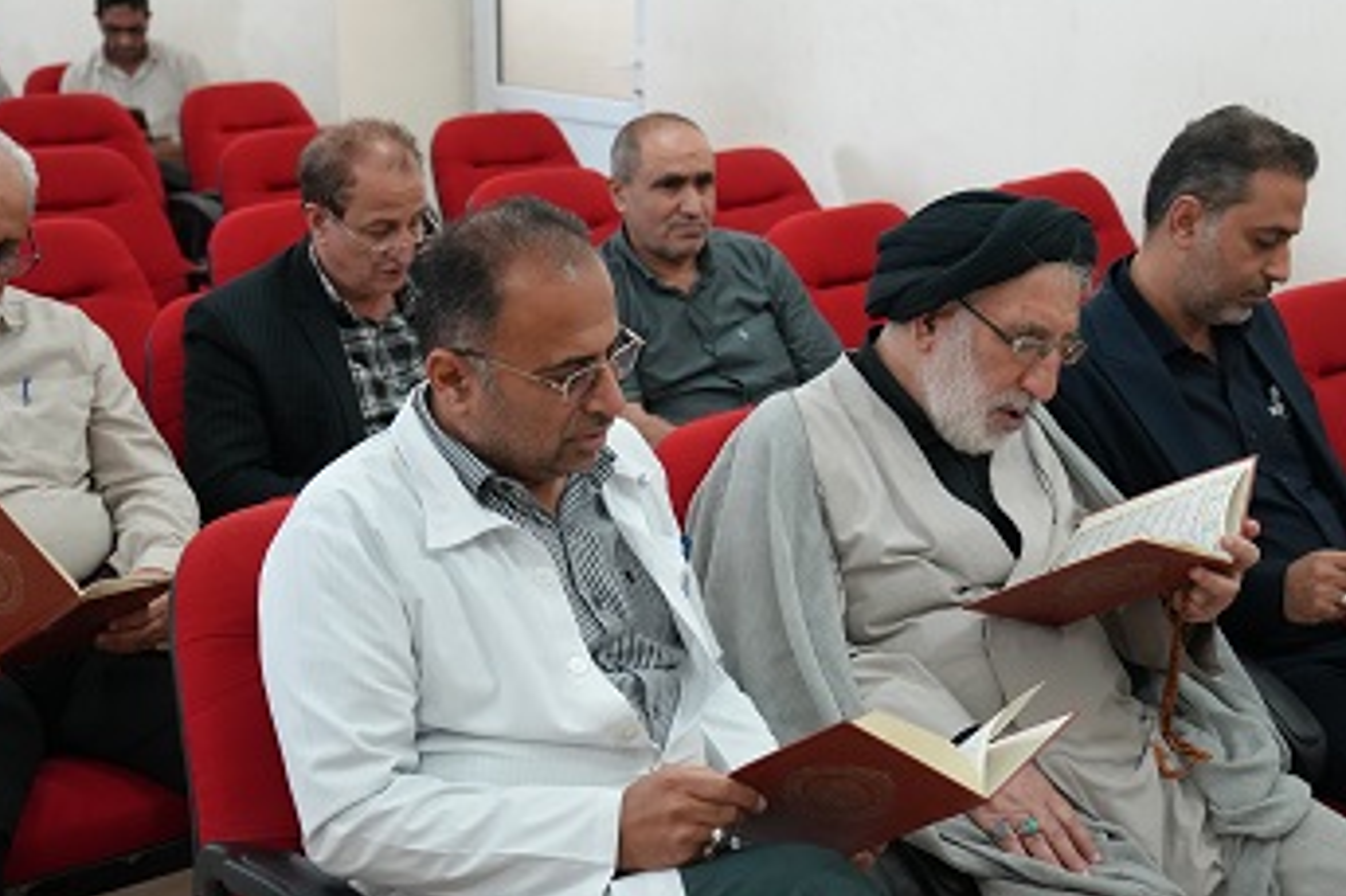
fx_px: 2317
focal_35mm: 62
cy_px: 509
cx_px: 685
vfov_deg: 21.9
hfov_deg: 32.4
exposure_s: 1/160
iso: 3200
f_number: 4
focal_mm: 42
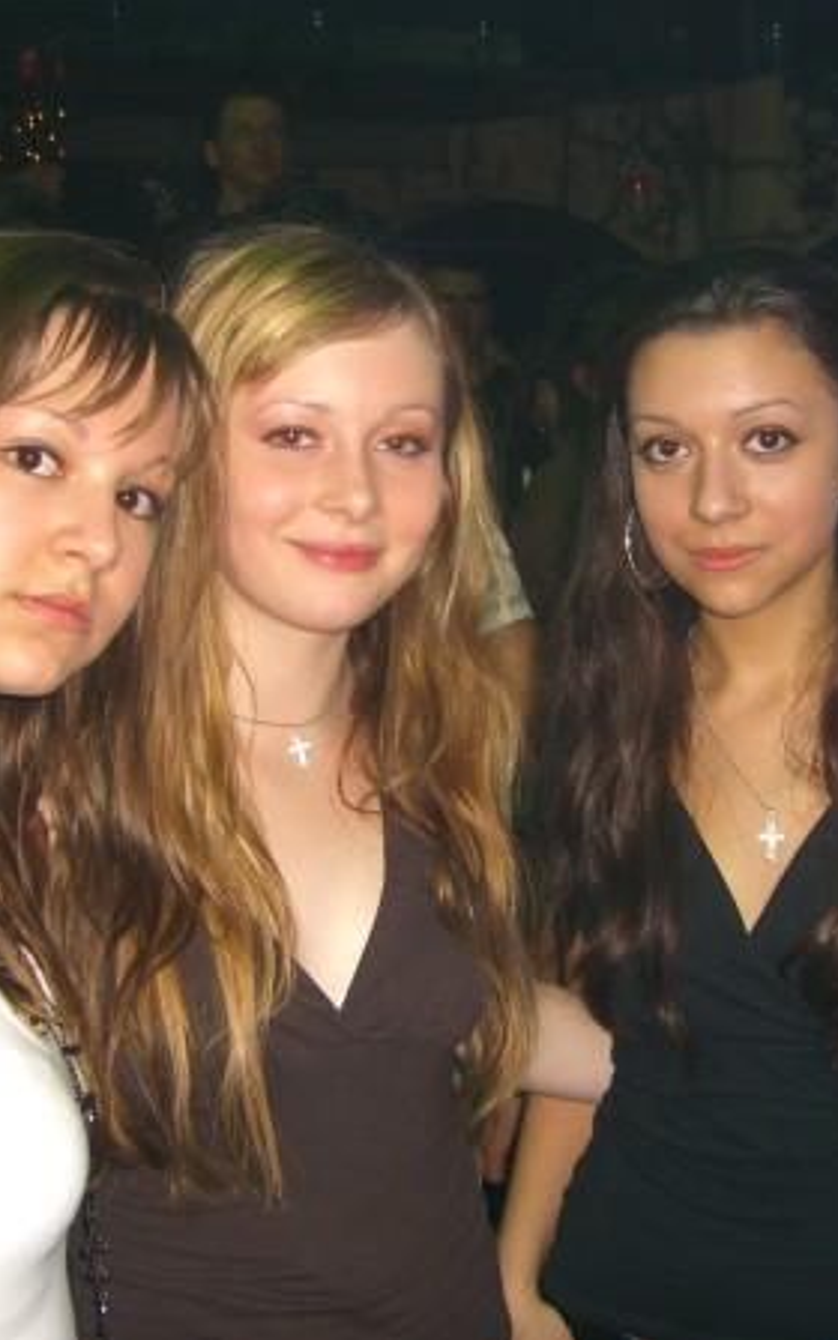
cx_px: 461
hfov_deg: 24.0
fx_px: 1973
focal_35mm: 54
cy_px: 670
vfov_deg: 37.5
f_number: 2.8
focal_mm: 7.9
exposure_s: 1/60
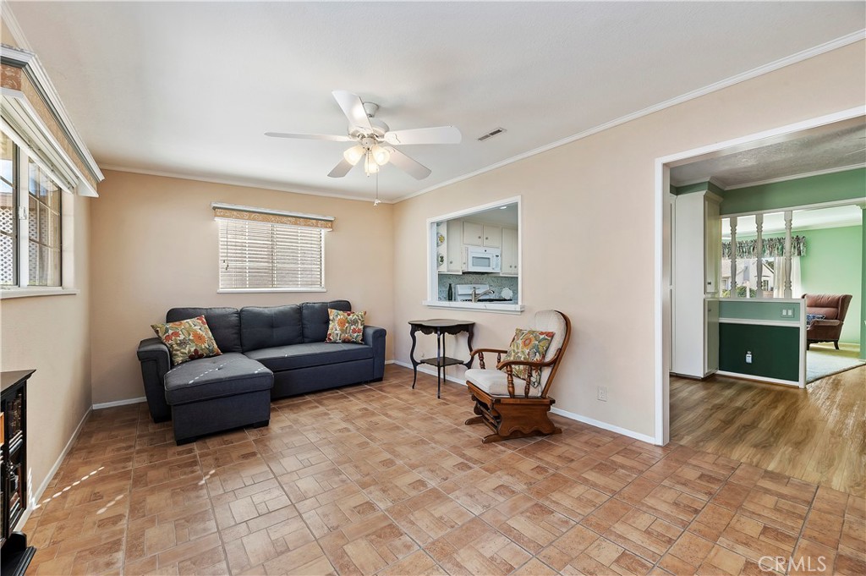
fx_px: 336
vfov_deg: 81.1
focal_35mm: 14
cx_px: 433
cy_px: 288
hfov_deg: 104.3
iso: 500
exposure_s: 1/10
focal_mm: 14
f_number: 10
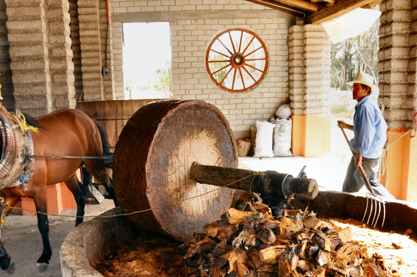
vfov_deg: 47.8
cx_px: 208
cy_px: 138
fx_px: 312
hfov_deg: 67.4
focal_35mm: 27
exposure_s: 1/200
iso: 200
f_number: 4
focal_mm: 18
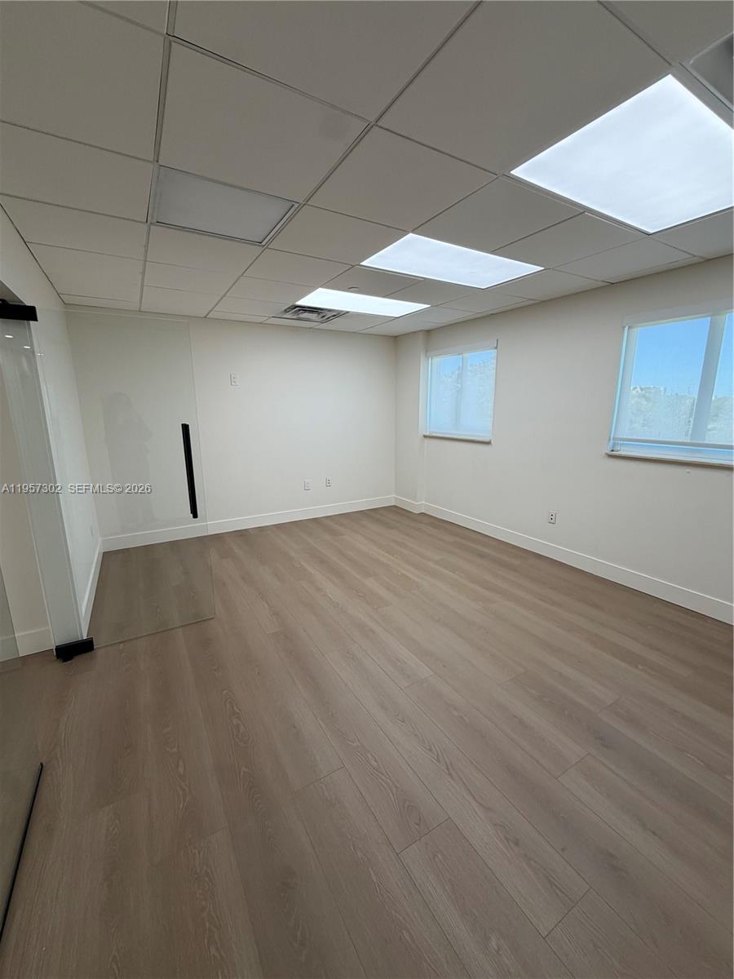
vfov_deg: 102.1
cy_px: 490
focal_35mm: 14
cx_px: 367
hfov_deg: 85.7
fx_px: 396
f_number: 2.2
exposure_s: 1/120
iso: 100
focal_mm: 2.22
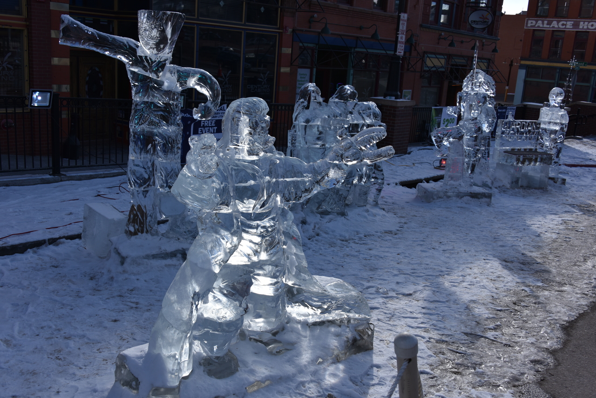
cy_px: 199
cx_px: 298
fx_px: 596
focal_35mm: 36
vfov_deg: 36.9
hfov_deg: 53.1
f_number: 9
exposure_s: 1/320
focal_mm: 36
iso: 100
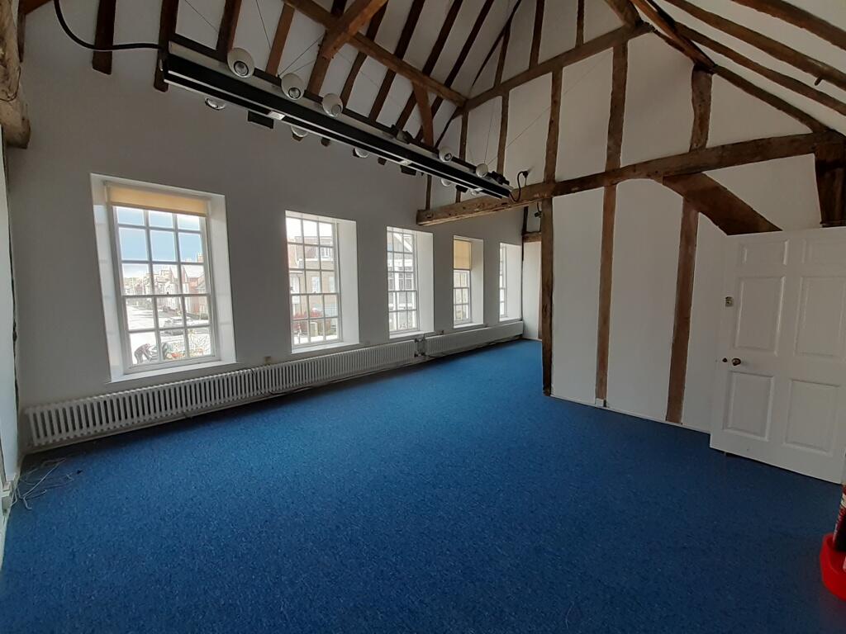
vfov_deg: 89.9
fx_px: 318
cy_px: 317
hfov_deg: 106.2
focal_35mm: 13
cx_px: 423
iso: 64
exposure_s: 1/100
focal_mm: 1.13
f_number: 2.2
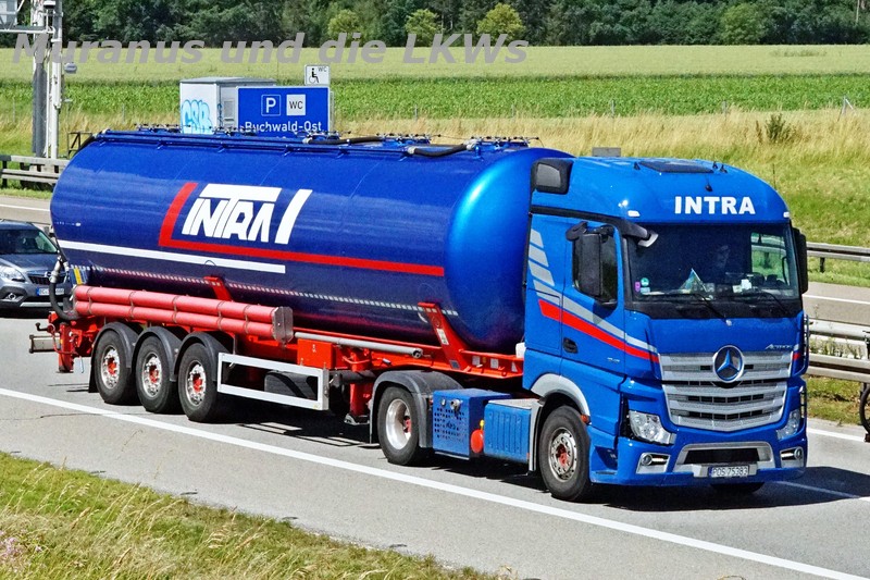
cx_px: 435
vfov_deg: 16.5
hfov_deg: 24.6
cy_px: 290
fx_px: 1993
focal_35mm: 82
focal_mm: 55
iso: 2500
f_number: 13
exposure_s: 1/2500
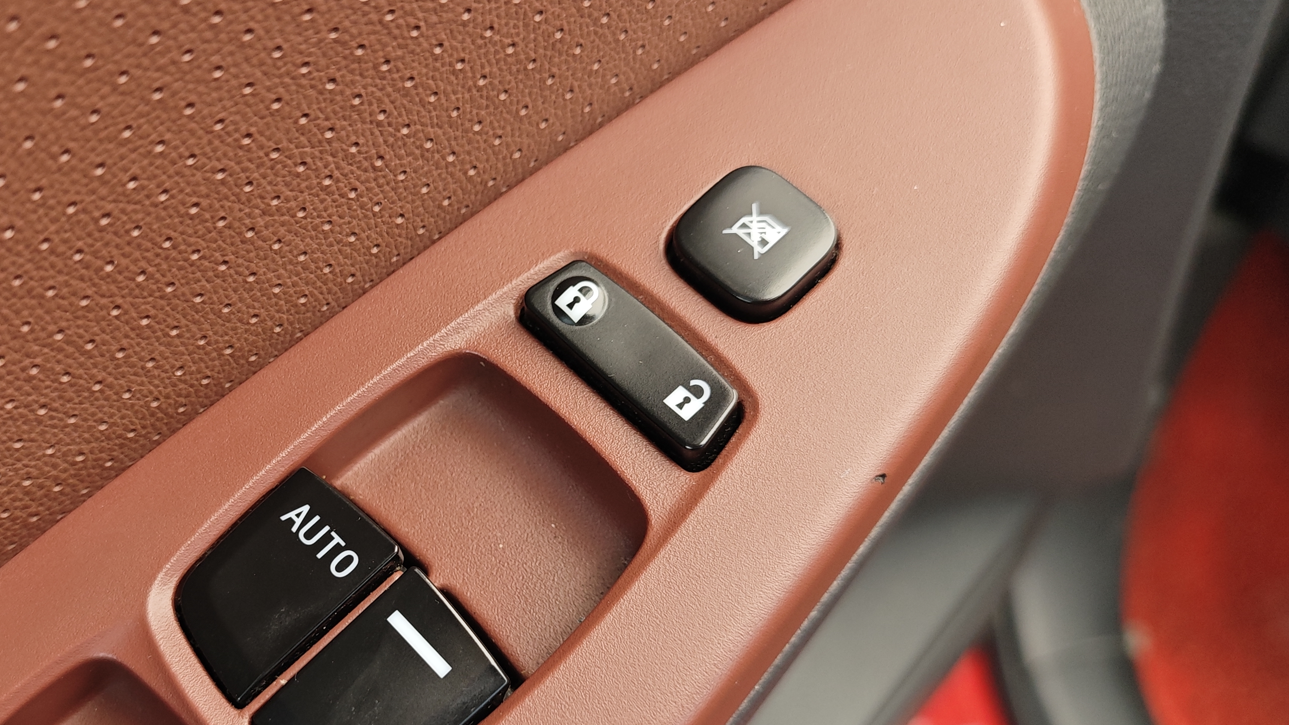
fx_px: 1367
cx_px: 438
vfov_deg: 29.5
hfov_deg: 49.7
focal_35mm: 40
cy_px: 467
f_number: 1.9
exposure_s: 1/78.6
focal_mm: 8.7
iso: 800
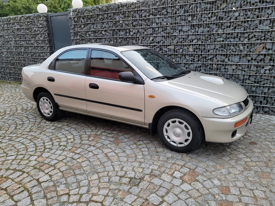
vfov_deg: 53.1
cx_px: 138
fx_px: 207
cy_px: 103
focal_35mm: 26
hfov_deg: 67.3
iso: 320
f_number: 1.8
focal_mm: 5.4
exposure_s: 1/100
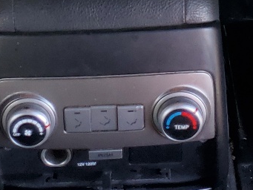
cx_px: 86
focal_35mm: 122
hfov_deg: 16.1
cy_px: -226
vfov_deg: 10.8
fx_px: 892
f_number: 1.5
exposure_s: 1/50
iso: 53
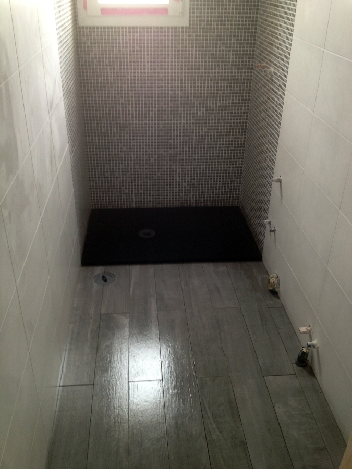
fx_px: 475
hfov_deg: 40.7
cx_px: 176
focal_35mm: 35
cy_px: 234
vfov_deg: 52.6
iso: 50
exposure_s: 1/20
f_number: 2.4
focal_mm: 4.28
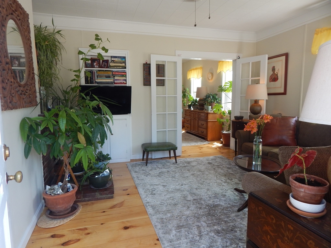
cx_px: 166
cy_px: 124
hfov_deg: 76.4
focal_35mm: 22
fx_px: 210
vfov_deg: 61.1
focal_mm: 4
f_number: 3
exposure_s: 1/50
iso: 125
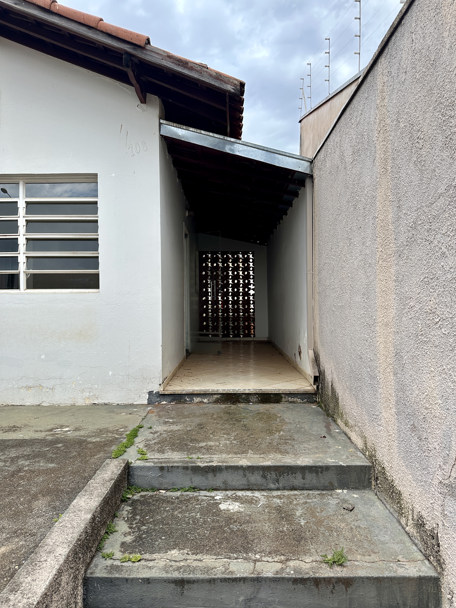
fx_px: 422
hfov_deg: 56.8
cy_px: 304
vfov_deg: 71.6
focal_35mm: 24
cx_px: 228
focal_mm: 6.86
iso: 80
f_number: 1.78
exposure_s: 1/1880
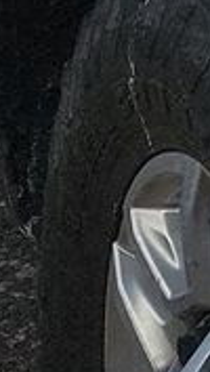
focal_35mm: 236
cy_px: -631
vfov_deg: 8.1
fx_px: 2328
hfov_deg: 4.6
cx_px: 907
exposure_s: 1/1046
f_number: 1.8
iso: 50
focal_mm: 6.7
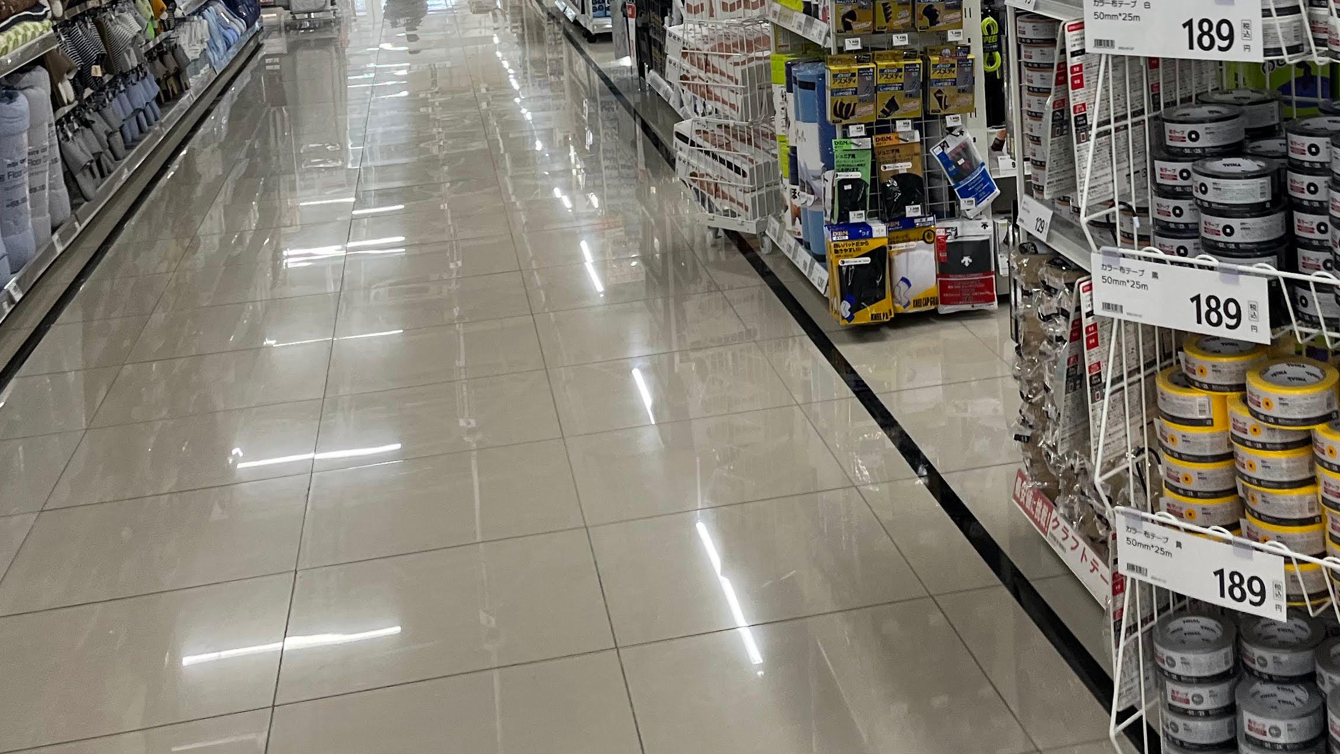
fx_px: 1777
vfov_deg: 23.1
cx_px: 838
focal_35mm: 50
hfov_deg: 41.0
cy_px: 30
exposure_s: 1/111
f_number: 1.6
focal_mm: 5.1
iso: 80
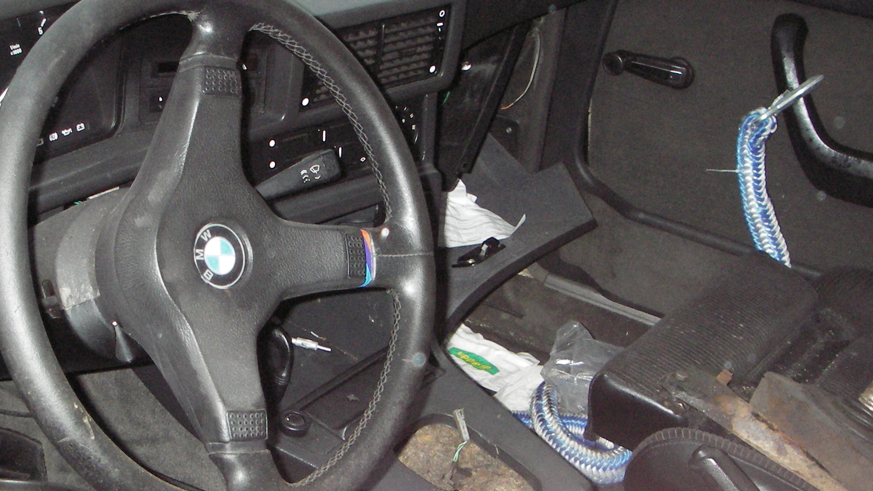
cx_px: 322
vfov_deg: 20.6
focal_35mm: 58
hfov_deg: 35.8
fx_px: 1343
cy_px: 354
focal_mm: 6.3
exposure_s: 1/30
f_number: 3.3
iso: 200
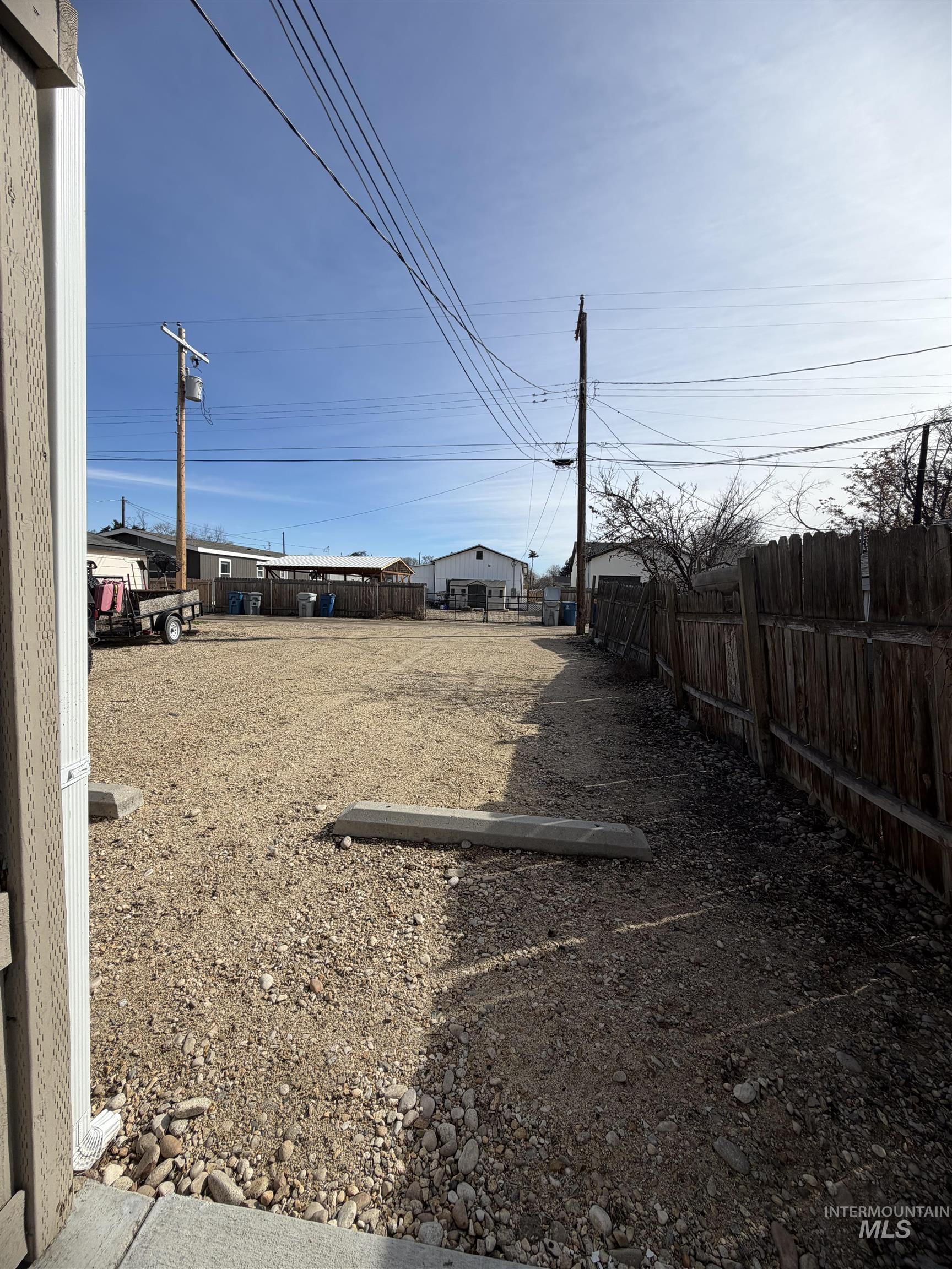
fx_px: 513
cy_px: 634
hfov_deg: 85.7
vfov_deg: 102.1
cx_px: 476
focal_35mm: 14
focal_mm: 2.22
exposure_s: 1/985
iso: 20
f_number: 2.2
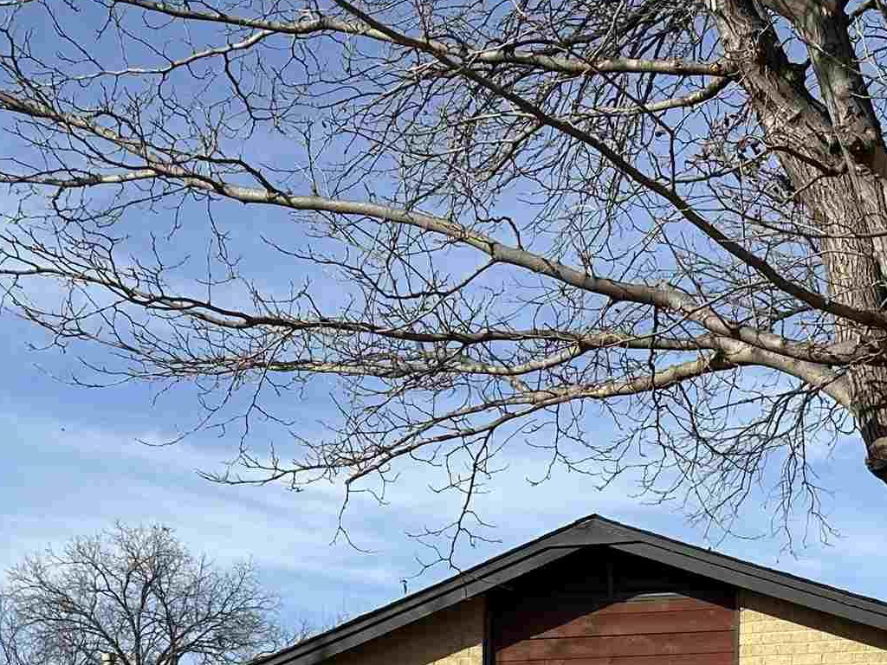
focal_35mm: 72
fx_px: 1845
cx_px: 572
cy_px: 944
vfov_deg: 18.5
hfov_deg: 26.9
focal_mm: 6.86
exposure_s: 1/4762
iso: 80
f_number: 1.78
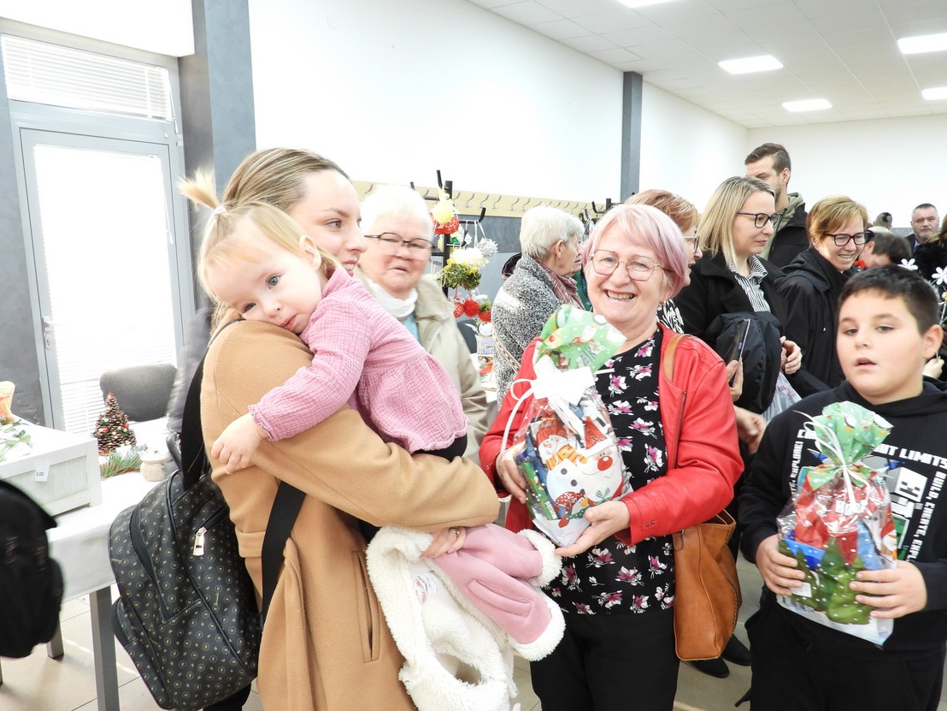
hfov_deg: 67.2
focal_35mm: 26
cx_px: 503
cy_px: 381
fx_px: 711
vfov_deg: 53.0
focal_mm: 4.3
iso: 250
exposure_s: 1/30
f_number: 2.8
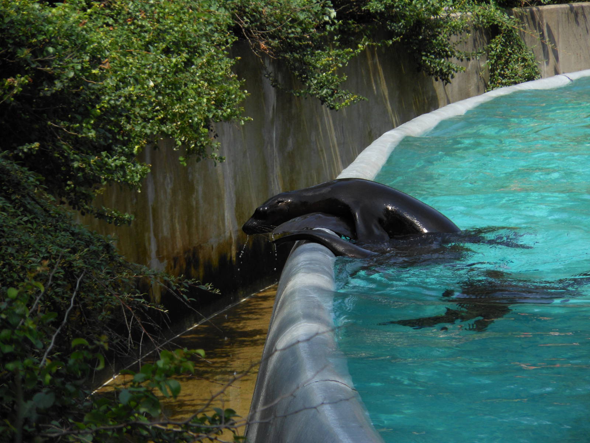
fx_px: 3341
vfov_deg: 7.6
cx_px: 295
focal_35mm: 196
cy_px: 222
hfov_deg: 10.1
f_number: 5.6
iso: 80
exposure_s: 1/320
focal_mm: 35
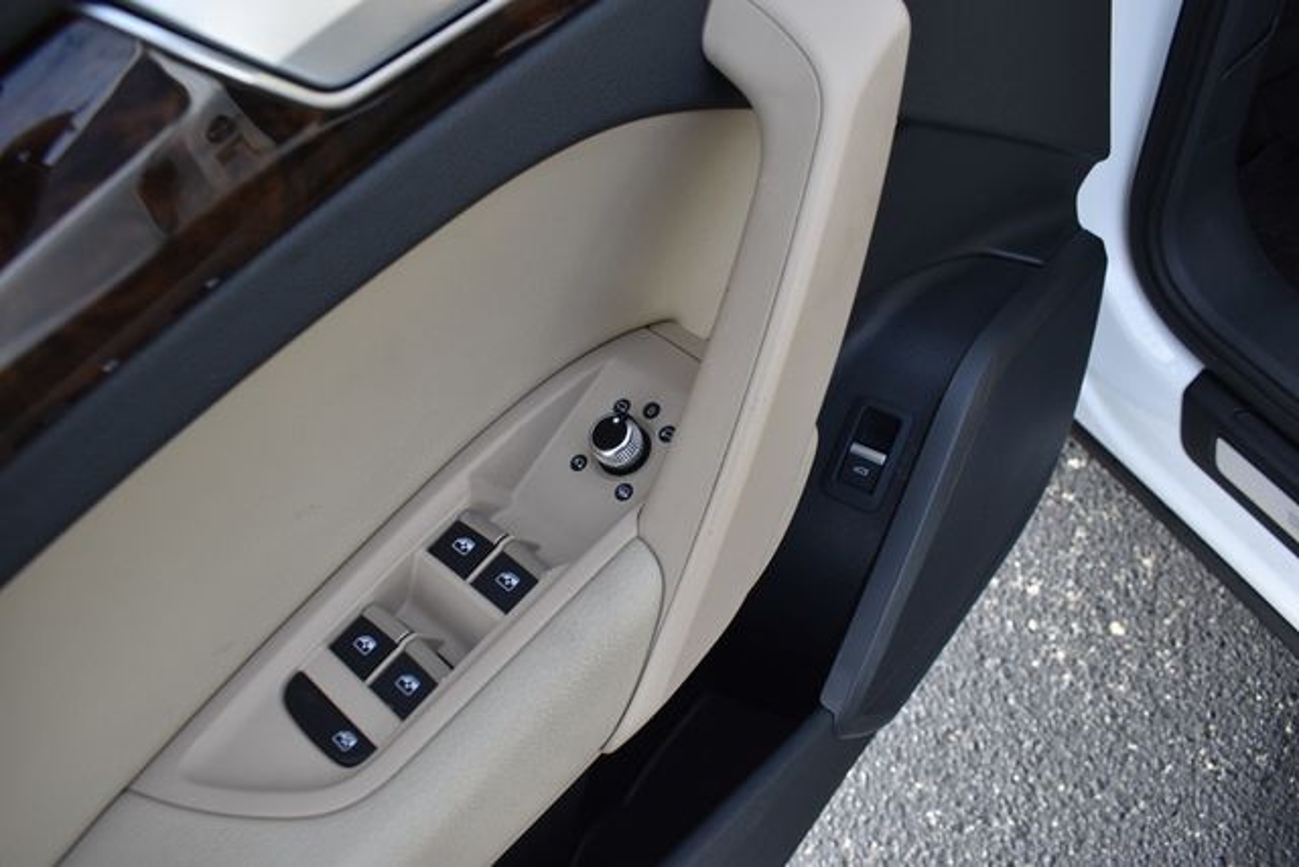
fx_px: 974
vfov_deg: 48.0
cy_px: 434
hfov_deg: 67.4
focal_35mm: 27
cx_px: 650
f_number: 5.6
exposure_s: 1/250
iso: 280
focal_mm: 18
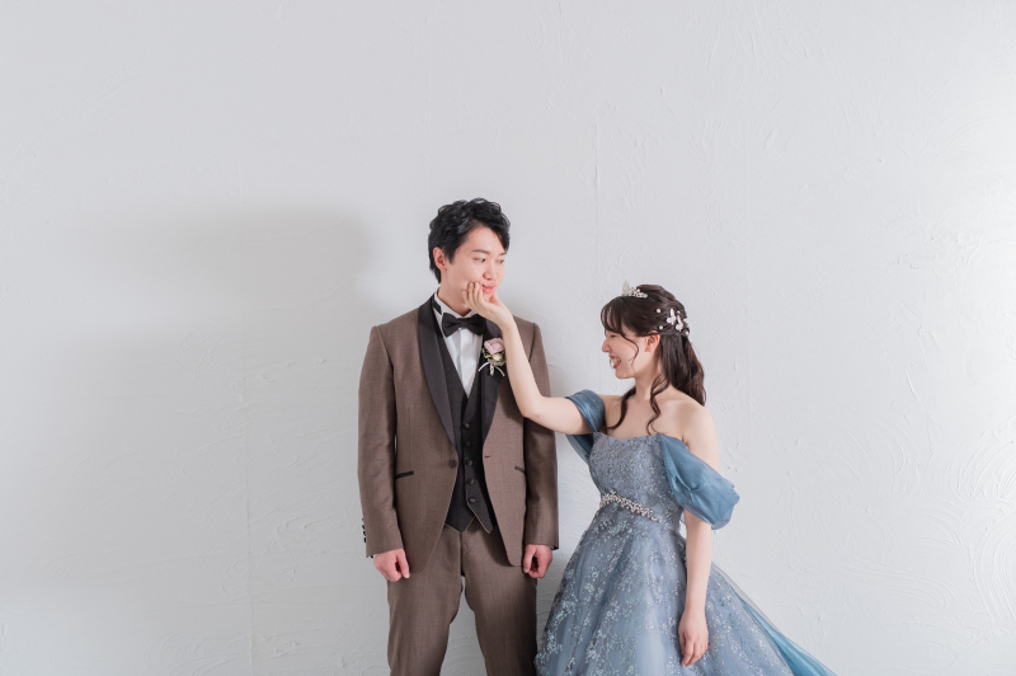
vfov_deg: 26.9
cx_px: 508
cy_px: 338
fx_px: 1410
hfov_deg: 39.6
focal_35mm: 50
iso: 125
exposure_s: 1/160
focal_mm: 50
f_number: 3.2
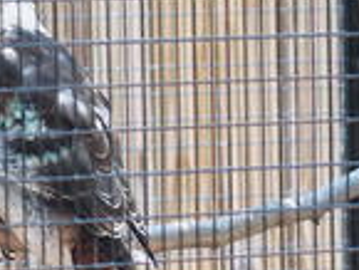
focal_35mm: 511
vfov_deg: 2.9
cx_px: -45
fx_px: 5304
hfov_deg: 3.9
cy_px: 69
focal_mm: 35
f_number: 2.8
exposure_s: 1/200
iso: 200
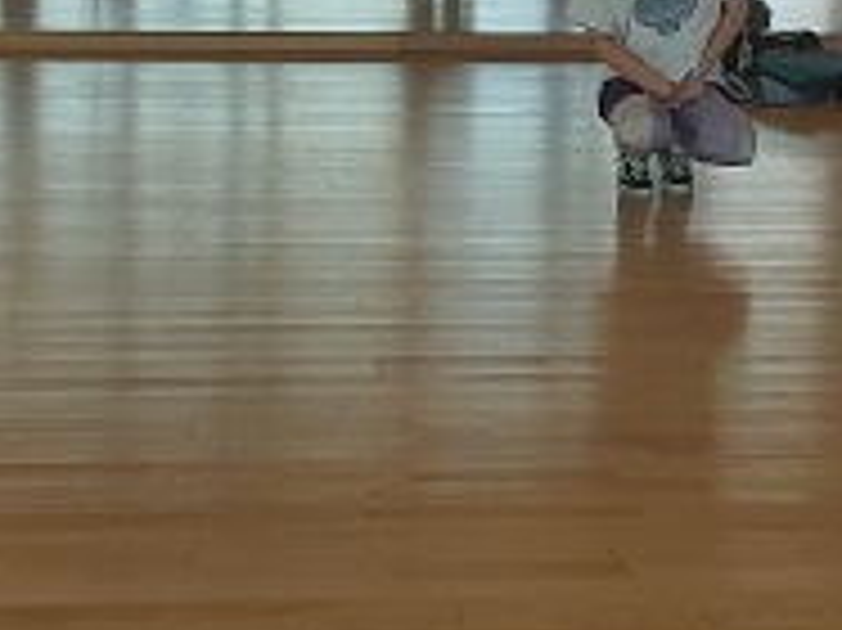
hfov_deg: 22.0
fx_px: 2163
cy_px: 153
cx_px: 356
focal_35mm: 89
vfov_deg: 16.5
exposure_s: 1/240
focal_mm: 3.92
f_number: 1.7
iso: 64
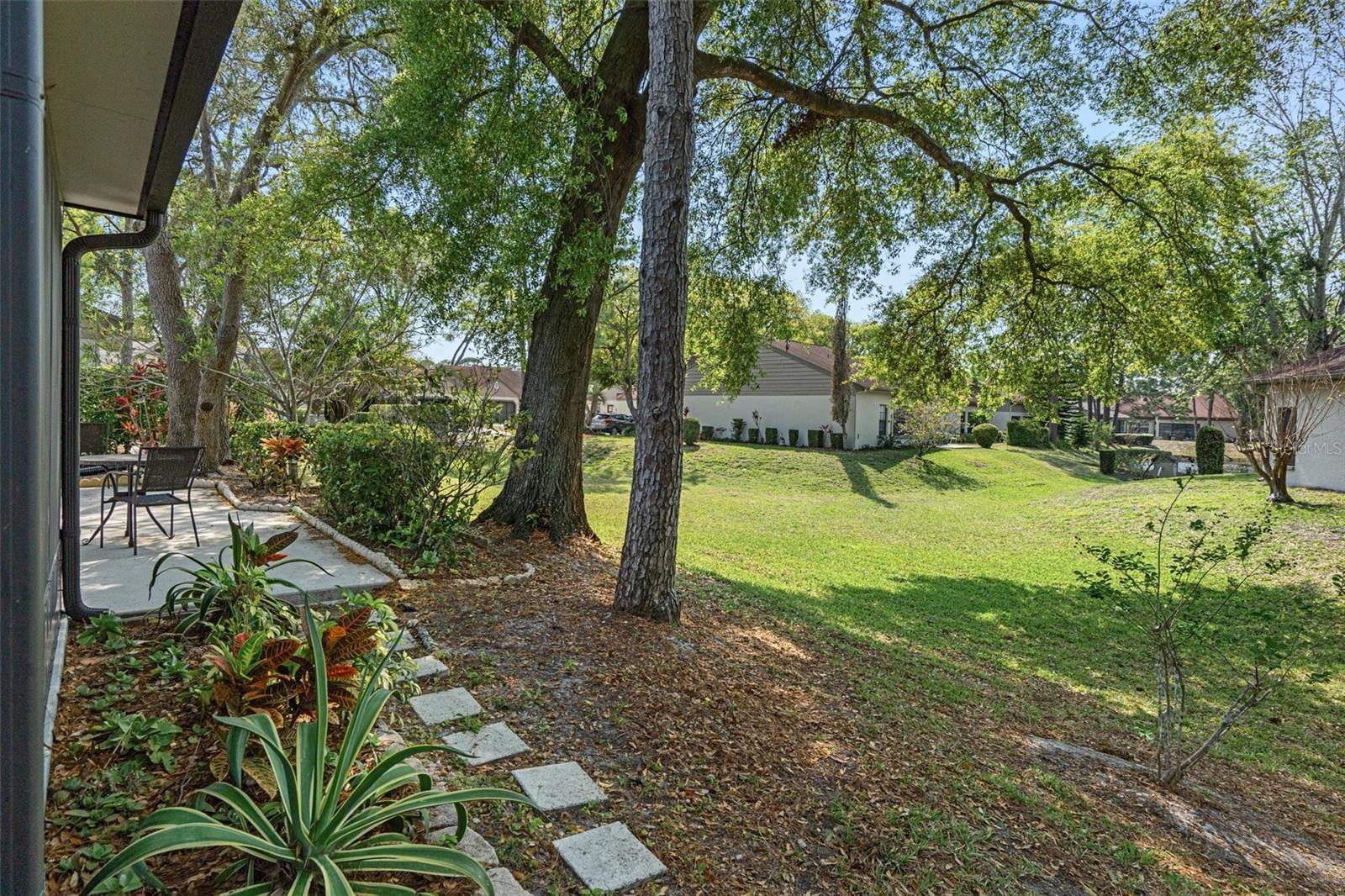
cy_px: 448
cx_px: 672
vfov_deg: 67.4
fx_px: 672
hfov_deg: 90.0
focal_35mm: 18
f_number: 8
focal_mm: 18
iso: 400
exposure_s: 1/125
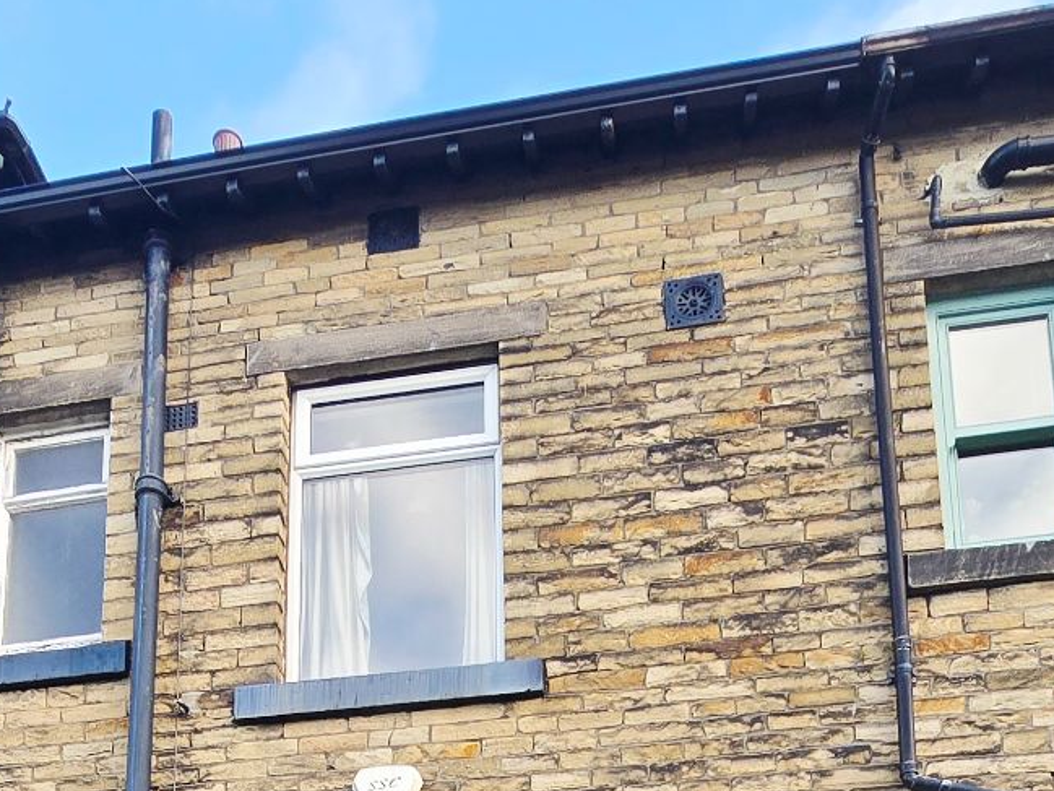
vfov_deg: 26.0
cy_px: 1186
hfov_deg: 45.7
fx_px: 1249
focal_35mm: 41
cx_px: 471
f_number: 2.2
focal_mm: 2.2
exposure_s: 1/259
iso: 50
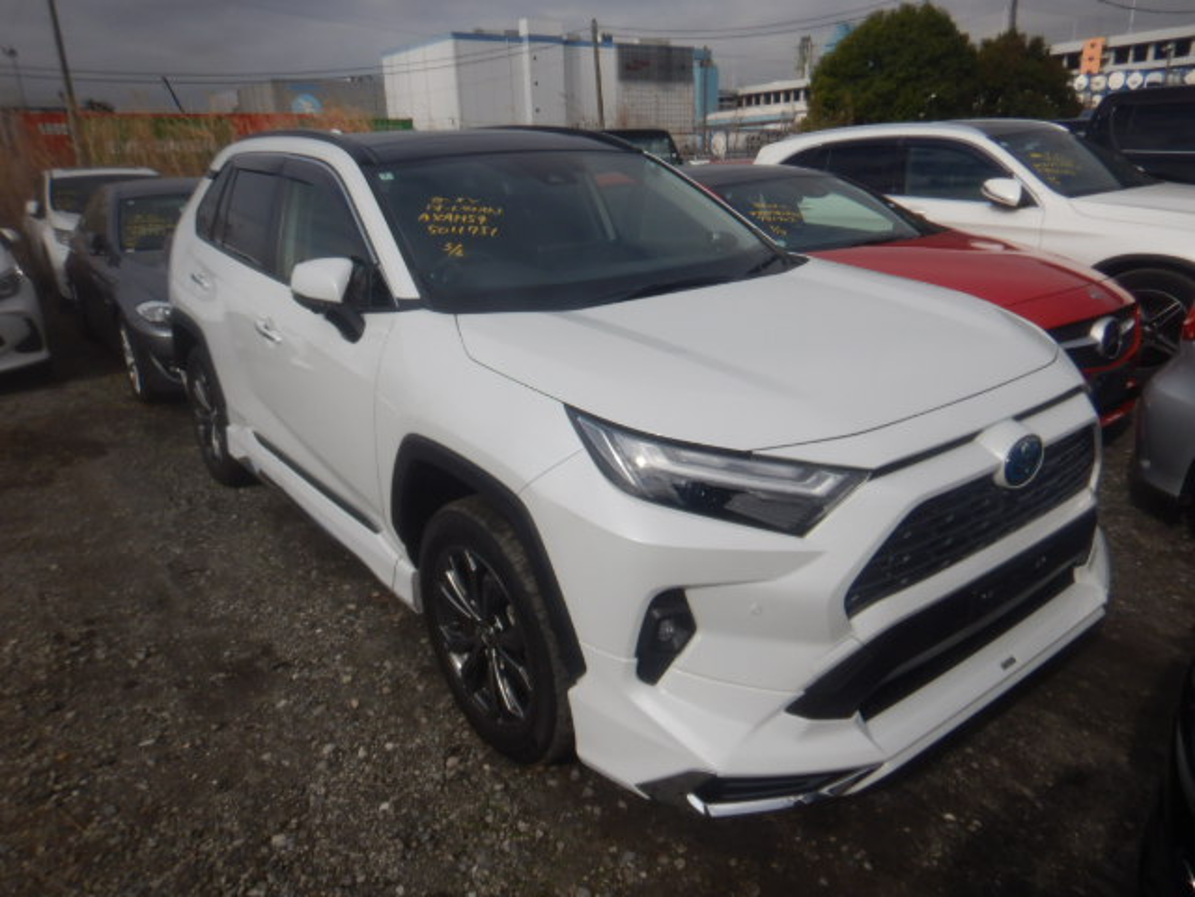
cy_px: 448
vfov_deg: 56.8
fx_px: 829
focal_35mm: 24
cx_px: 598
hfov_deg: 71.6
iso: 125
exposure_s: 1/1000
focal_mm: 4.3
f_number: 2.8
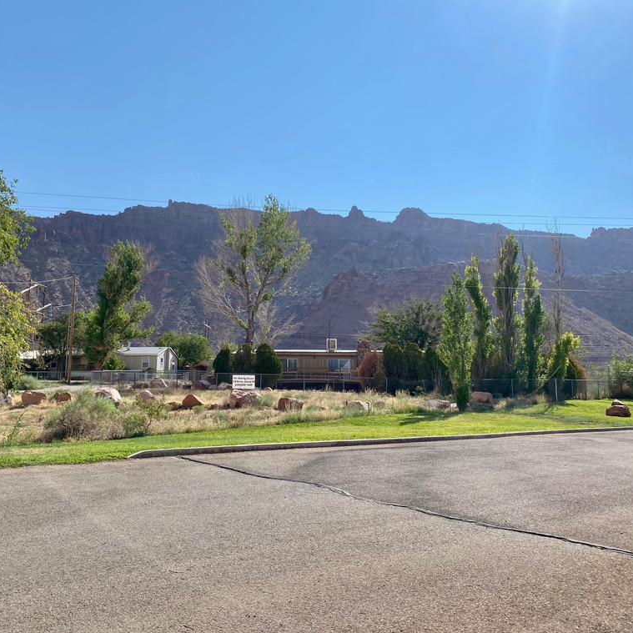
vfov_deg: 52.5
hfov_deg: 52.3
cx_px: 271
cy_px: 319
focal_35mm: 31
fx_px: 641
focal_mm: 4.25
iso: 32
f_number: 1.8
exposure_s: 1/4608
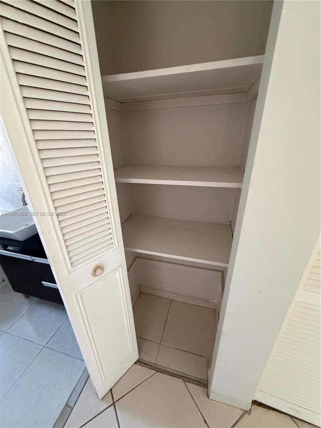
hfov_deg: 85.7
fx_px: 173
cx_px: 160
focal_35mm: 14
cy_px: 214
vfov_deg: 102.1
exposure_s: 1/60
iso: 800
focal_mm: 2.22
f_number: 2.2
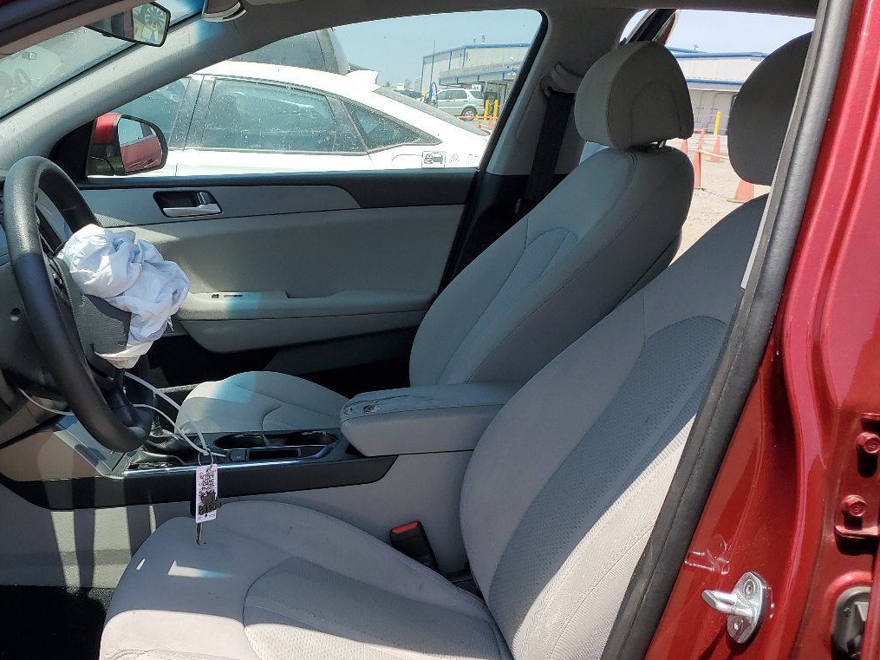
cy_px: 410
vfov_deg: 35.0
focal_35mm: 41
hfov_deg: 44.6
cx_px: 245
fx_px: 1042
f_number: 1.5
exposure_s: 1/1667
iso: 50
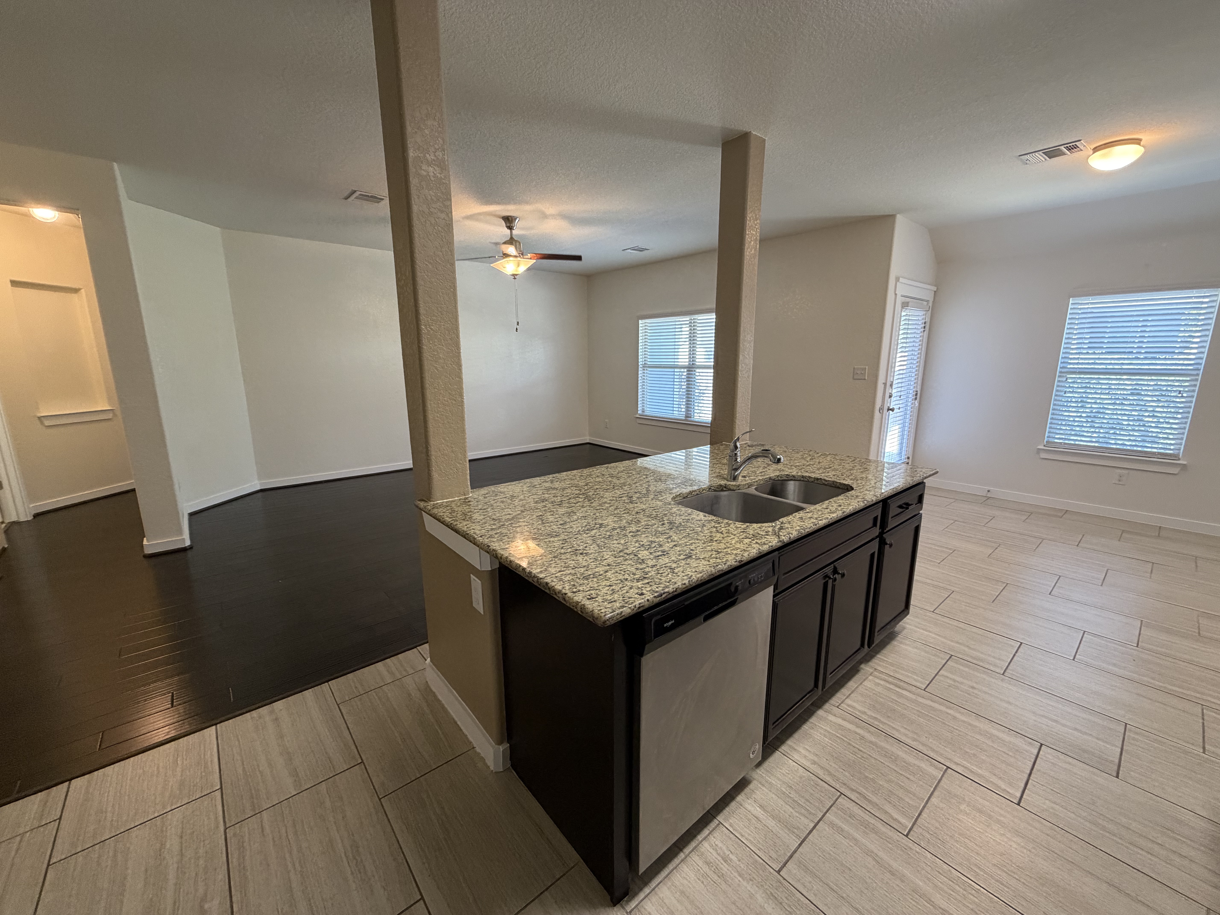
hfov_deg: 102.1
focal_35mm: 14
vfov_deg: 85.7
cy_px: 458
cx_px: 610
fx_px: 493
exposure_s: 1/60
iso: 250
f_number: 2.2
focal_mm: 2.22
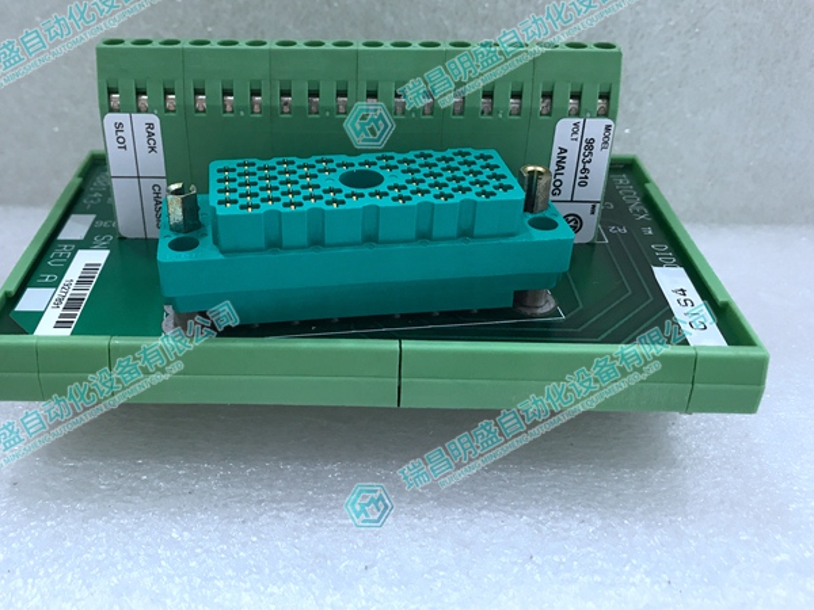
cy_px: 254
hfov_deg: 52.3
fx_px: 823
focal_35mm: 35
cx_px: 335
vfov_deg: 40.6
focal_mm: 3.99
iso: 32
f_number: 1.8
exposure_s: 1/25
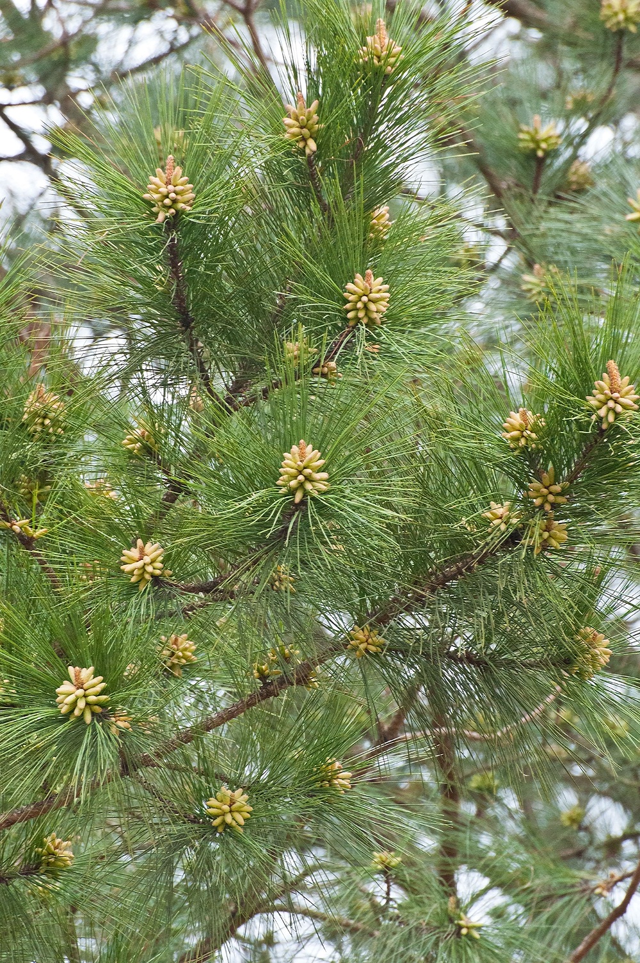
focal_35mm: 450
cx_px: 320
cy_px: 482
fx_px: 12027
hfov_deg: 3.0
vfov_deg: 4.6
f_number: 11
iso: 2500
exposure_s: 1/400
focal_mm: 300
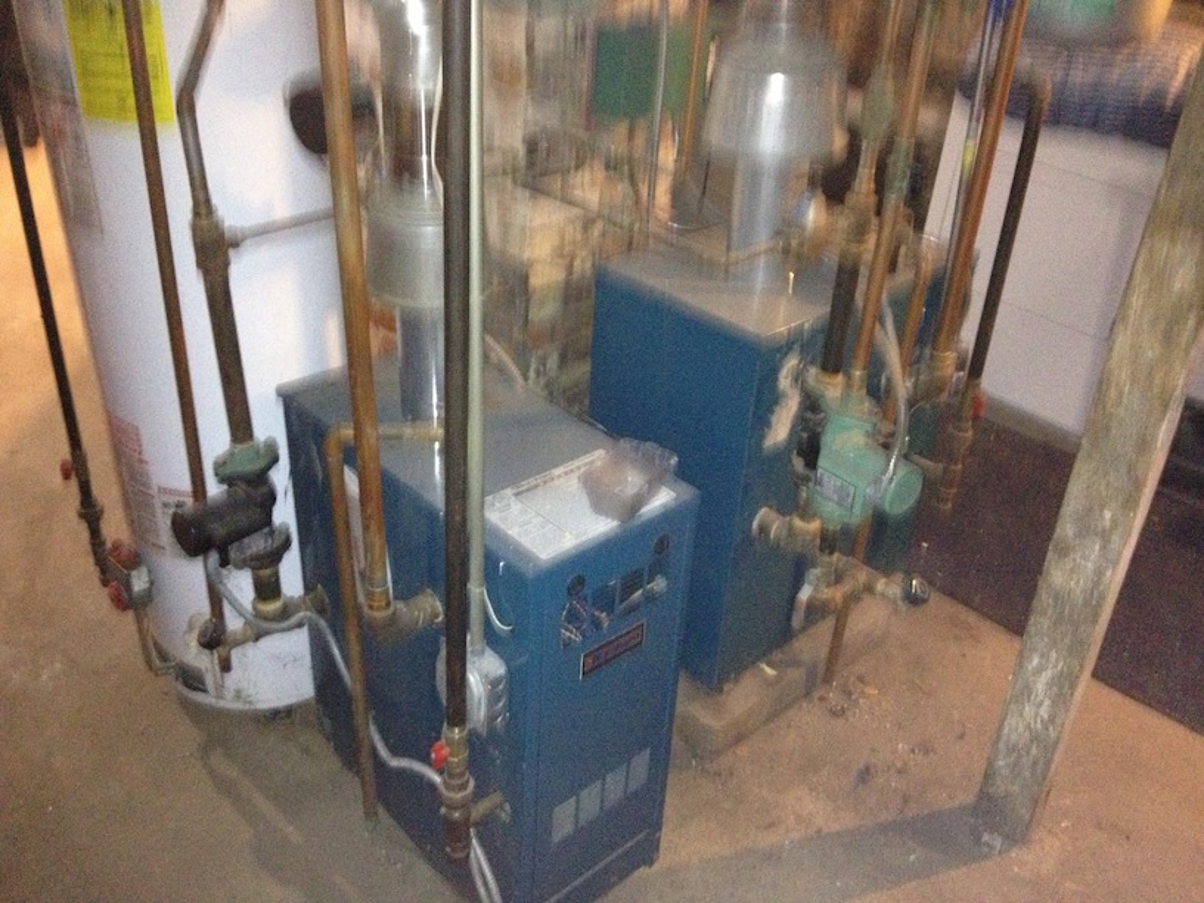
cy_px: 452
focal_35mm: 35
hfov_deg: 52.6
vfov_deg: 40.7
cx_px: 602
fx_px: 1217
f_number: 2.4
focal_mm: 4.28
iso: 640
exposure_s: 1/16
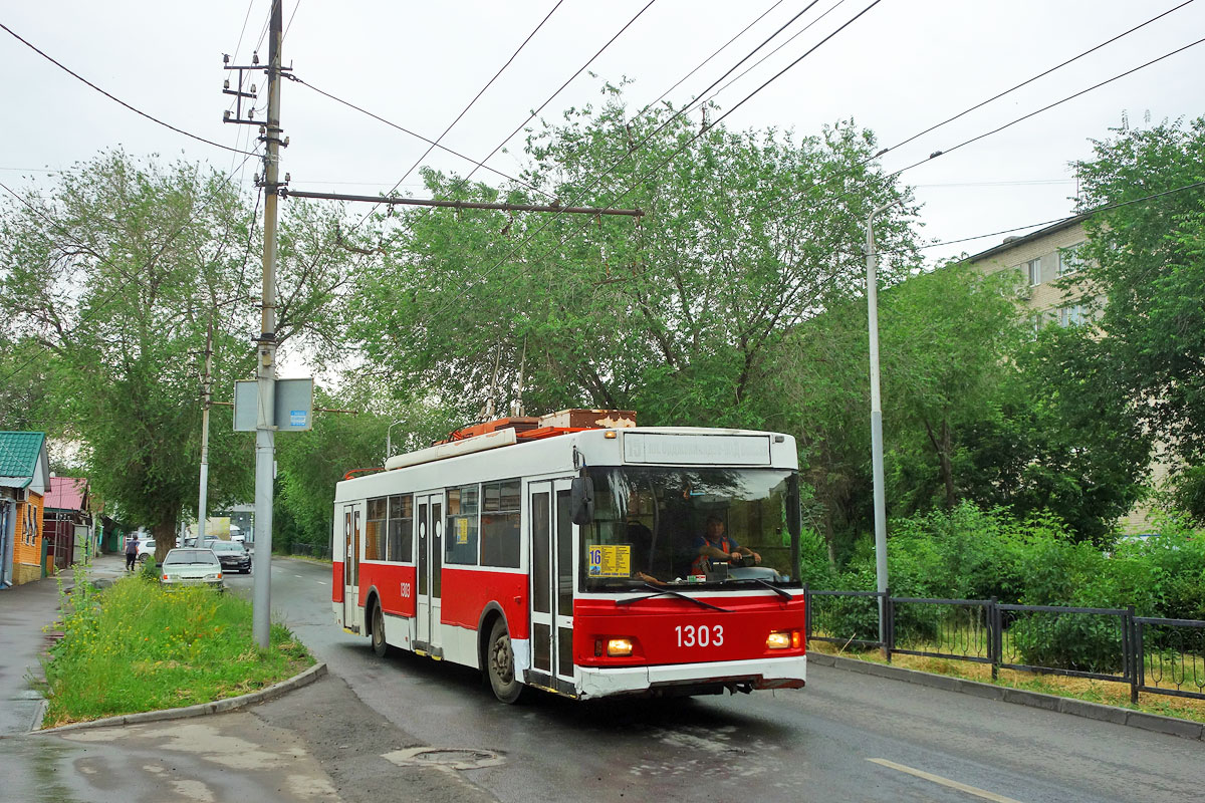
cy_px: 402
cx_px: 602
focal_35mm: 34
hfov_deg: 55.8
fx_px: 1138
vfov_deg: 38.9
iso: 125
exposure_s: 1/500
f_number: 2.8
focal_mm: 12.78
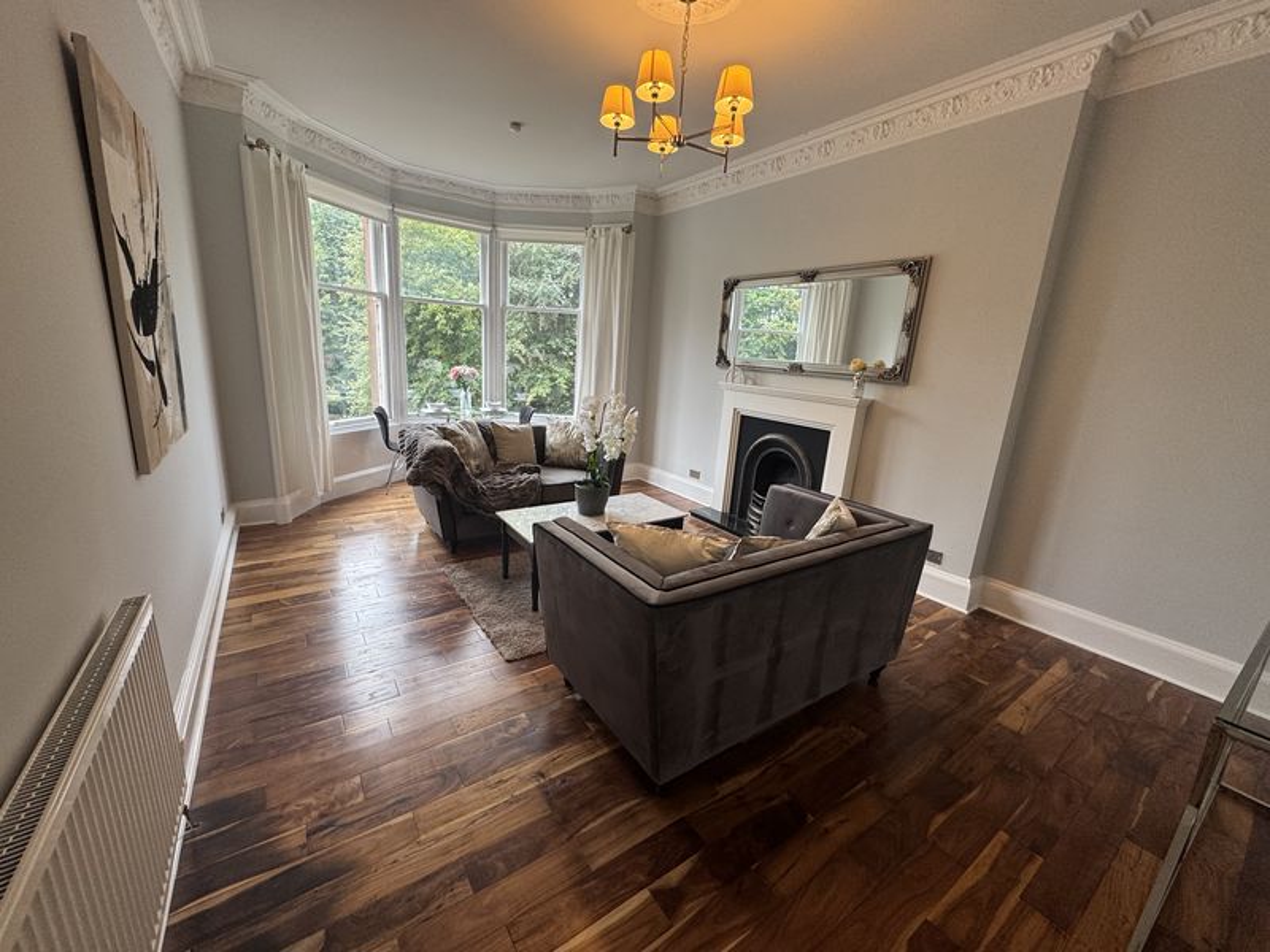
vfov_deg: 85.7
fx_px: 514
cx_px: 635
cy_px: 476
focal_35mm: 14
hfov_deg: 102.1
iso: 125
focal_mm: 2.22
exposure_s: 1/100
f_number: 2.2
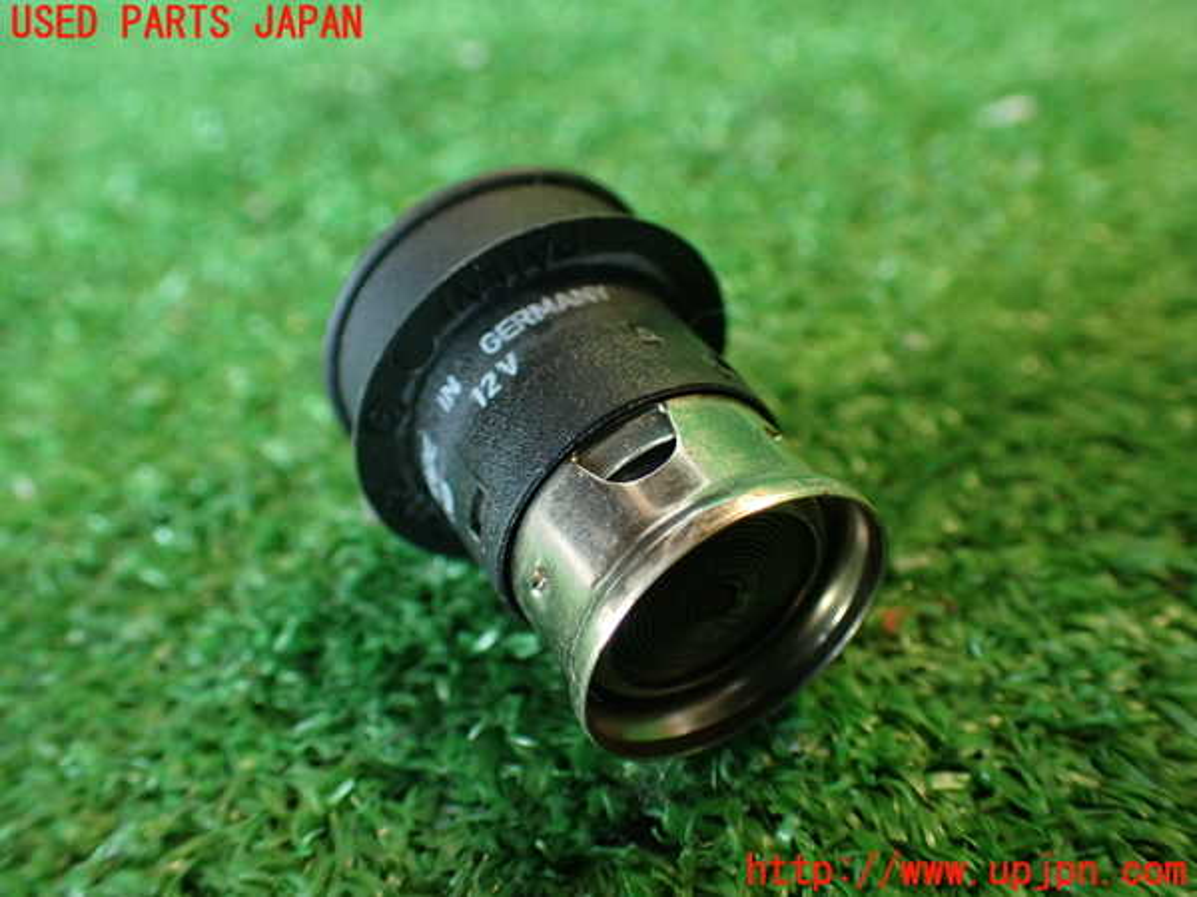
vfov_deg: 44.2
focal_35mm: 32
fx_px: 1107
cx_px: 598
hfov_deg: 56.8
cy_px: 448
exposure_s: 1/30
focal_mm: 5.79
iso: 250
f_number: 2.4
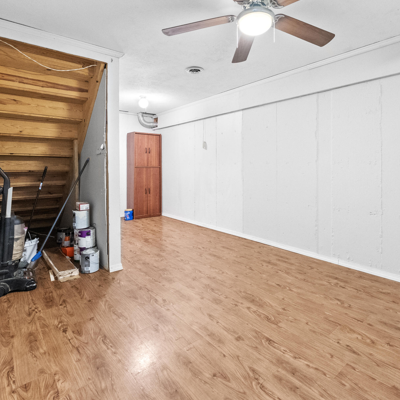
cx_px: 217
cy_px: 200
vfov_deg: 80.7
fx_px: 235
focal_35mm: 18
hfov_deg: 80.6
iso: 12800
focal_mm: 14
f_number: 8
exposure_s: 1/4
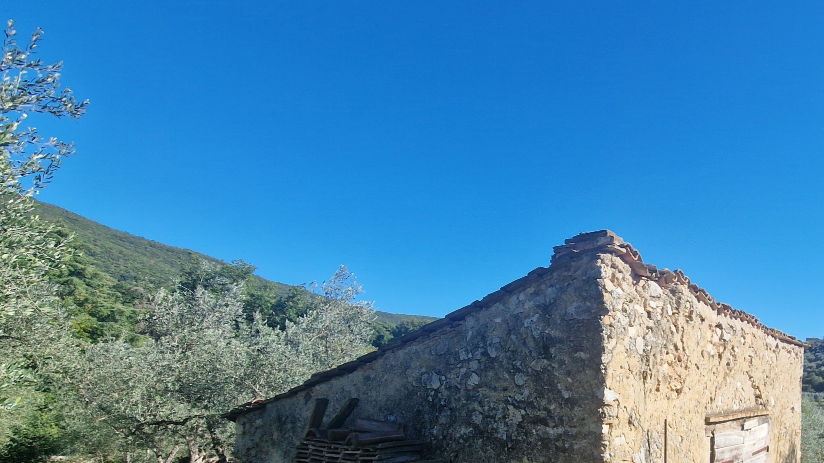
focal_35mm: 22
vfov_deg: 47.2
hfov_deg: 76.1
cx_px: 603
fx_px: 481
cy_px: 401
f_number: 2.2
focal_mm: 2.2
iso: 50
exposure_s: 1/1824
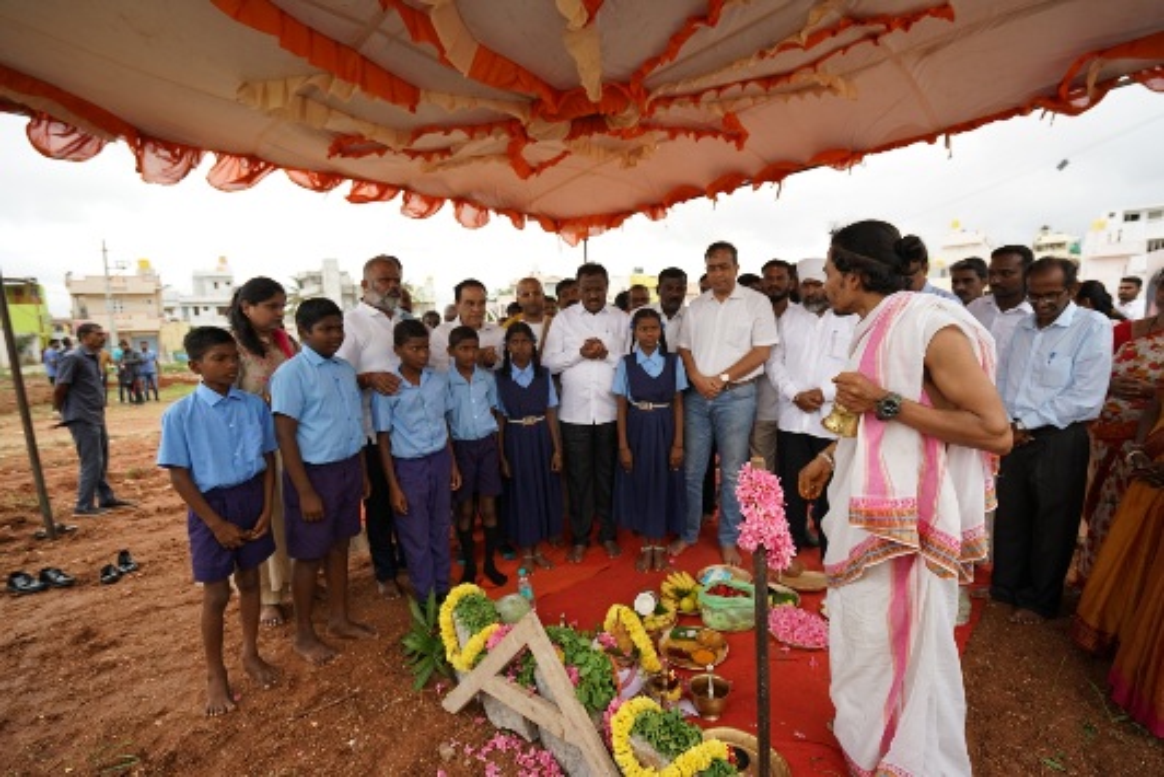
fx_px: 517
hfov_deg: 96.7
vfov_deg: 73.8
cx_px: 582
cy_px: 388
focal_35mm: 16
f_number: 4
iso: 500
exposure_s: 1/800
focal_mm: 16
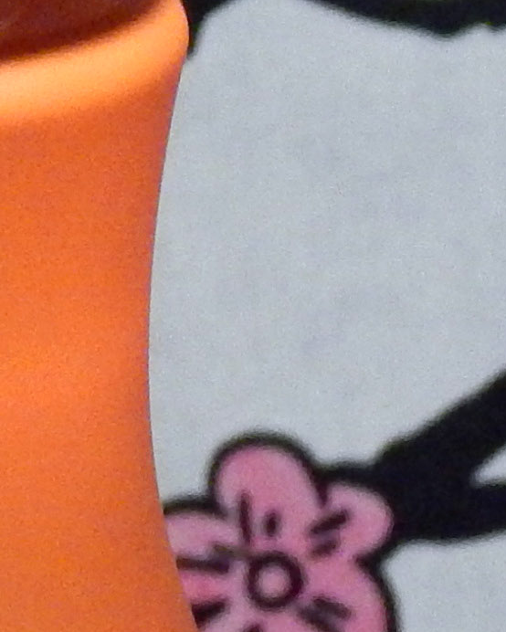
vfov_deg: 3.4
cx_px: 343
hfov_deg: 2.8
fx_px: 10460
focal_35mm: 559
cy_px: 1029
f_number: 4.3
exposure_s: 1/15
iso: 450
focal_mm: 15.3
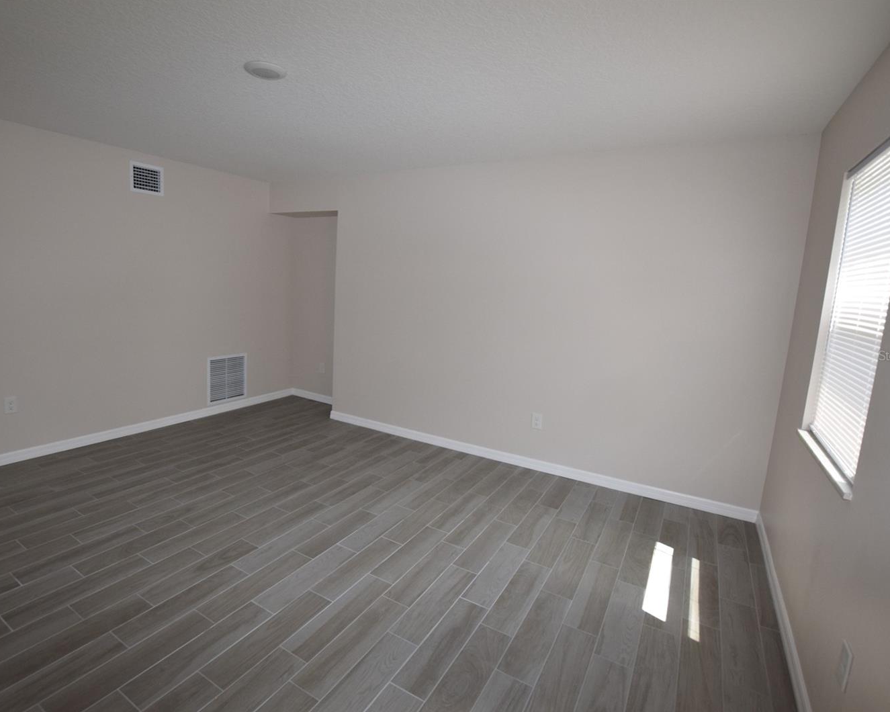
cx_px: 401
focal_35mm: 17
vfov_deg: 77.0
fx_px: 448
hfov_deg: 89.4
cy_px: 355
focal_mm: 10
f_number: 5.6
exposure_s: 1/125
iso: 800
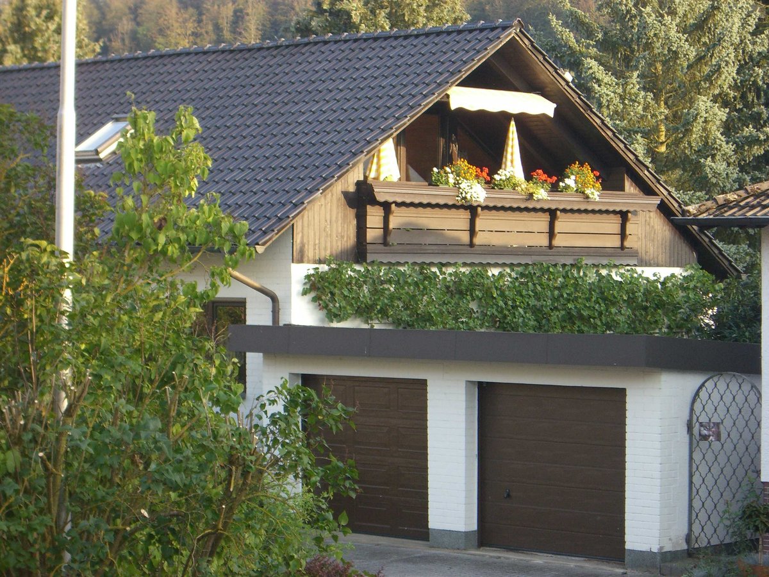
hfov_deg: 17.3
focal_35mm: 114
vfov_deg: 13.0
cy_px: 288
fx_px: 2533
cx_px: 384
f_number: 5.2
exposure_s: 1/80
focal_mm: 18.6
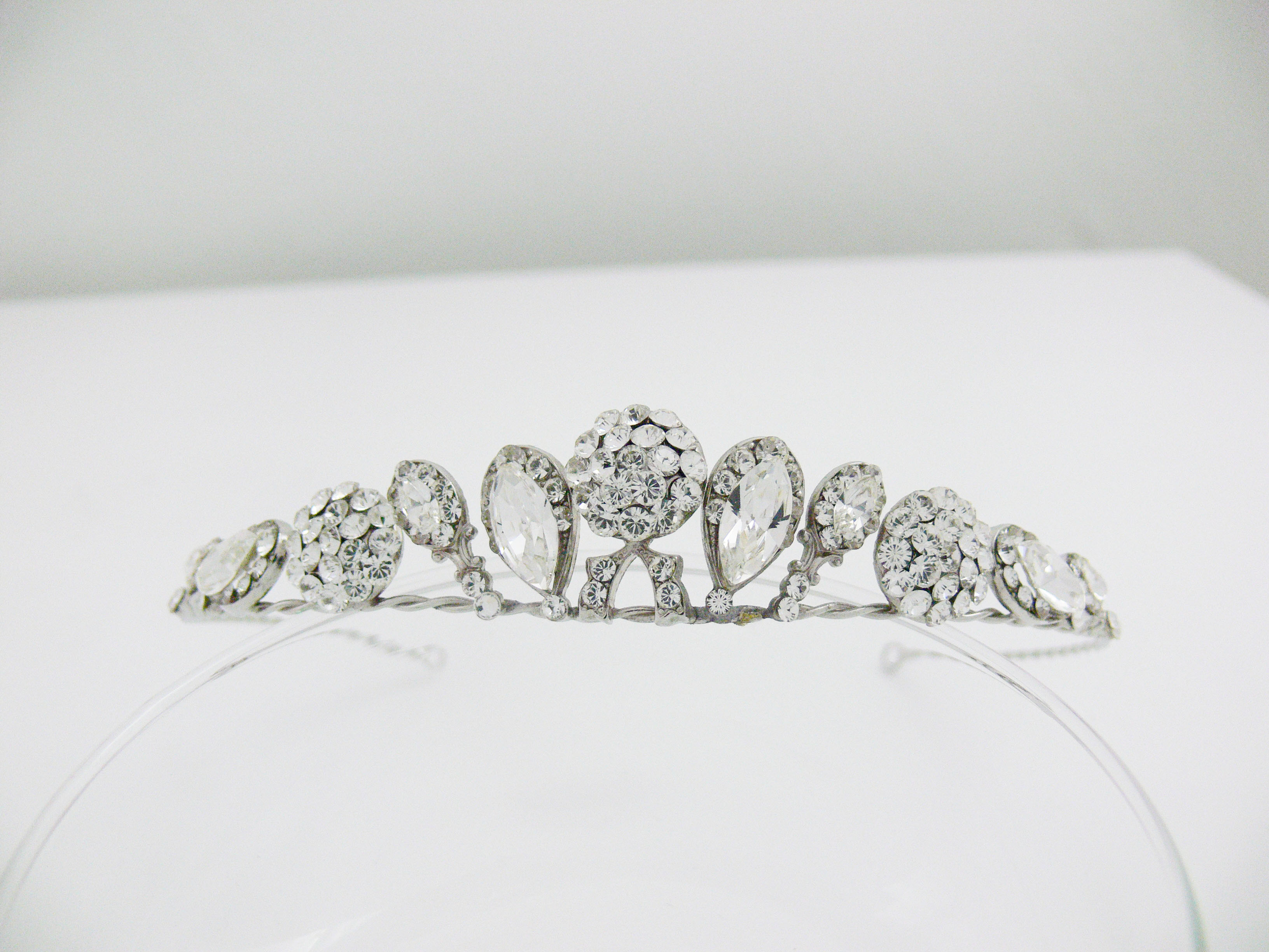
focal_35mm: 35
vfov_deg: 40.7
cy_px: 476
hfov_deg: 52.6
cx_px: 634
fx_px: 1283
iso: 200
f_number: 2.8
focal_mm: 7.4
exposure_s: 1/13
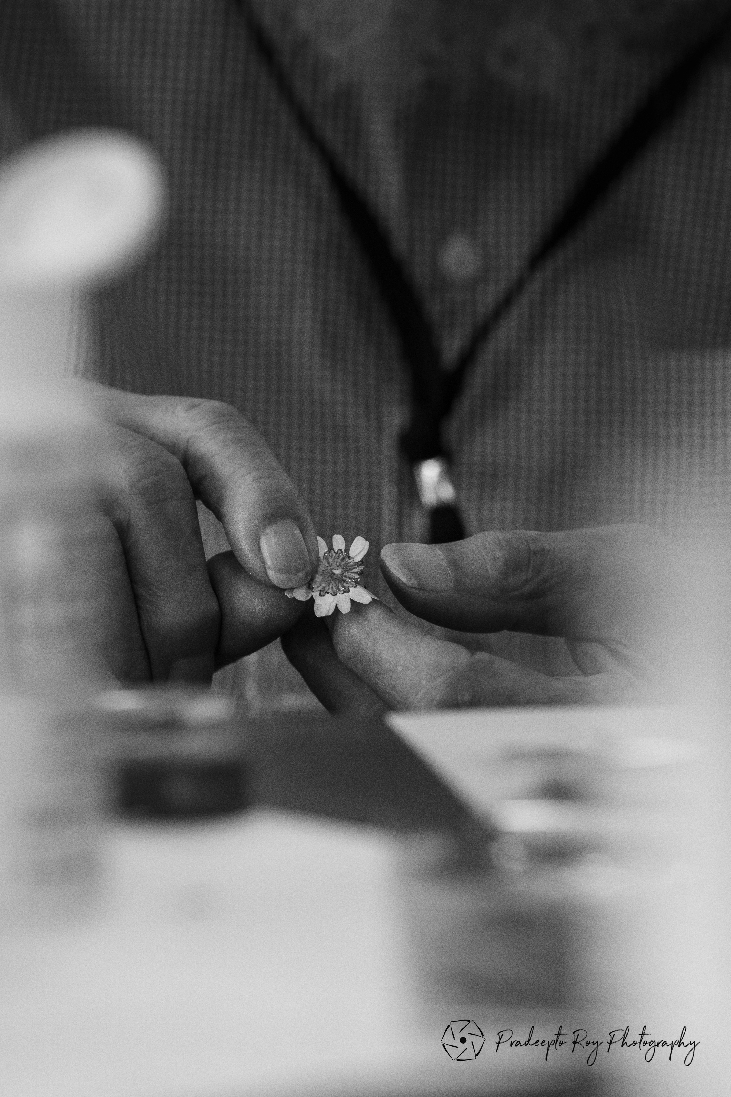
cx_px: 366
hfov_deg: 10.2
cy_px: 548
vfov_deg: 15.2
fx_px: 4112
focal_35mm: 135
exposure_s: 1/320
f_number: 4
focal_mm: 90
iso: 1600
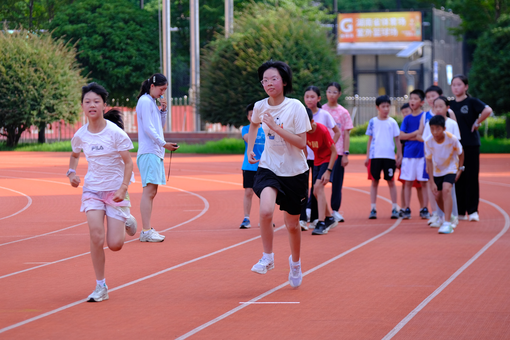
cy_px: 170
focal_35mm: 153
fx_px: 2167
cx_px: 255
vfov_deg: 9.0
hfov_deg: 13.4
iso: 200
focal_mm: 102.2
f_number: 3.2
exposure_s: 1/500
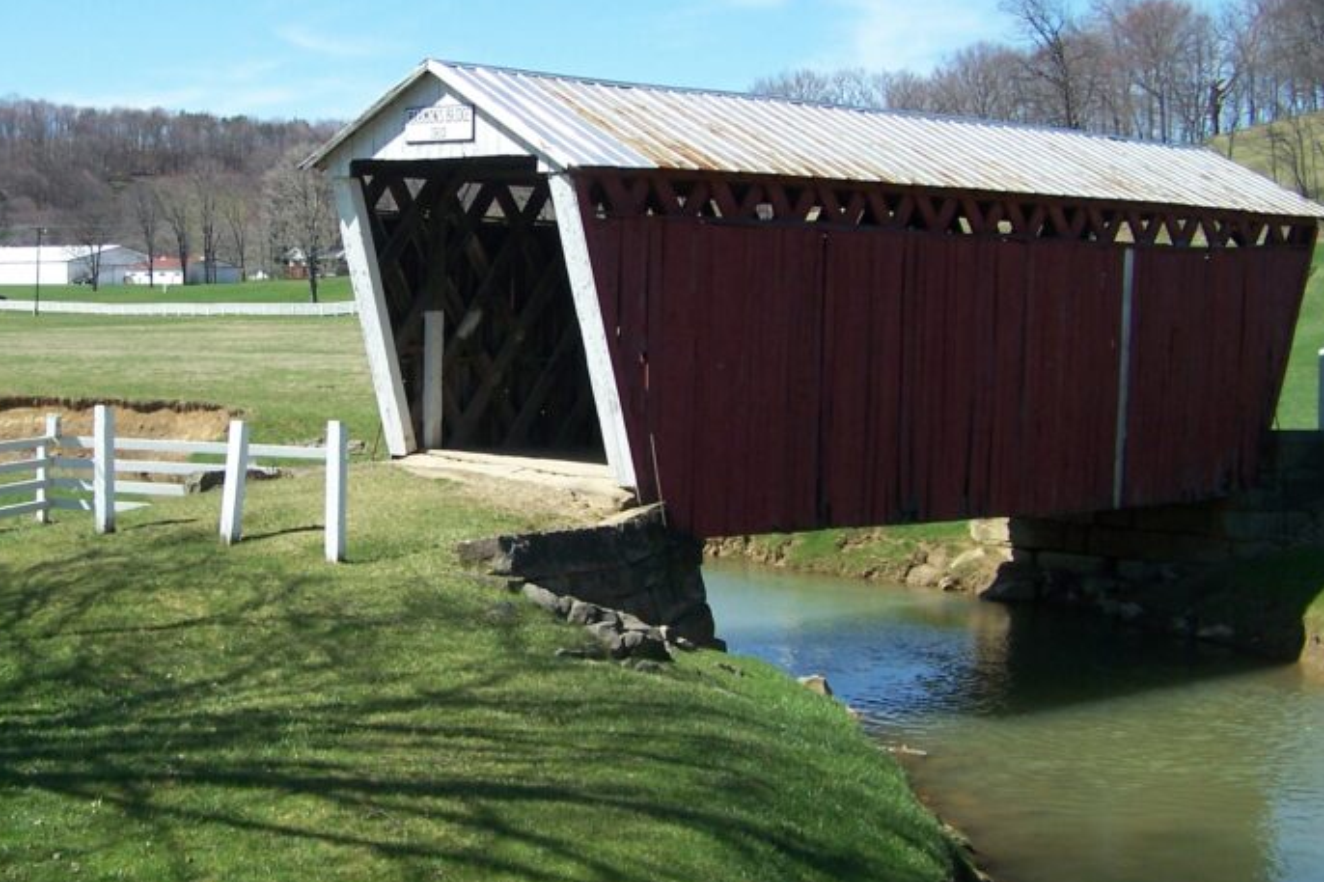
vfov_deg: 23.0
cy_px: 417
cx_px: 432
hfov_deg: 33.6
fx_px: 2169
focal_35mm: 59
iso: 80
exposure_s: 1/1000
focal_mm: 6.3
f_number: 2.8
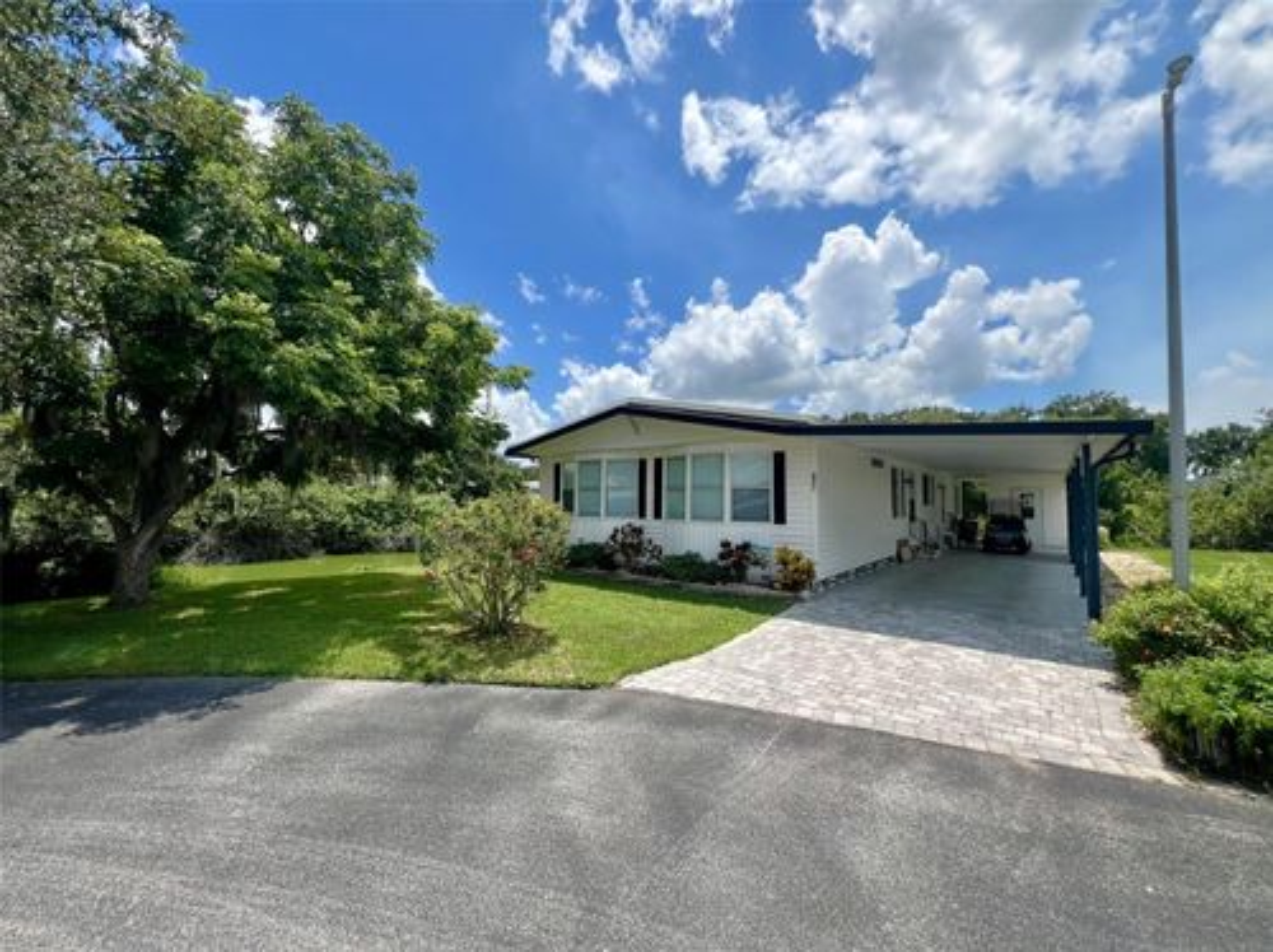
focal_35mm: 13
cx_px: 636
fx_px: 478
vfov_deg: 89.8
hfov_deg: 106.2
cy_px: 476
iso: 32
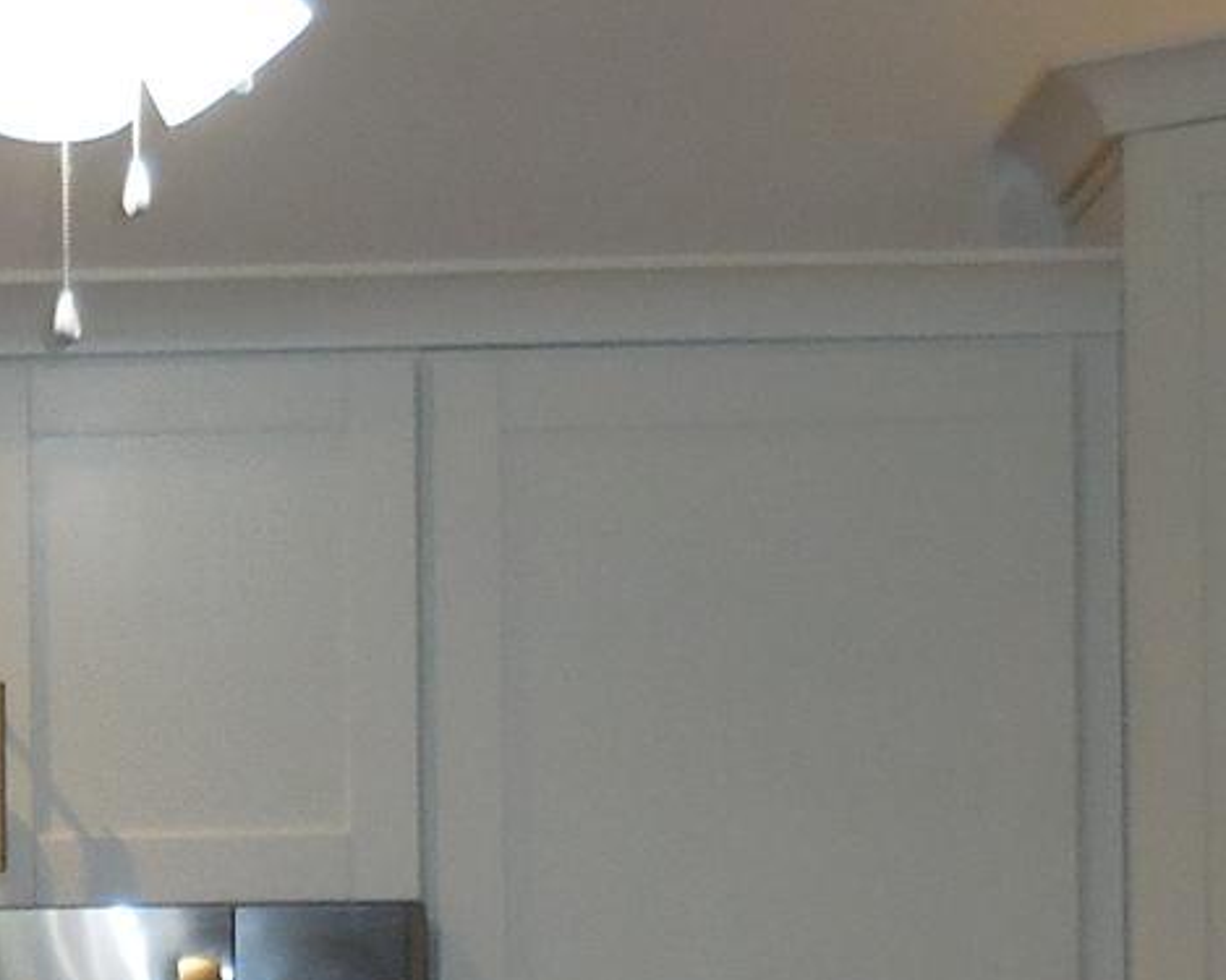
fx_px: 6965
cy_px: 1437
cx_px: -256
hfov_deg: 9.9
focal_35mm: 192
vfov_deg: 7.9
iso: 250
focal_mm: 8.1
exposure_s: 1/60
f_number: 4.2
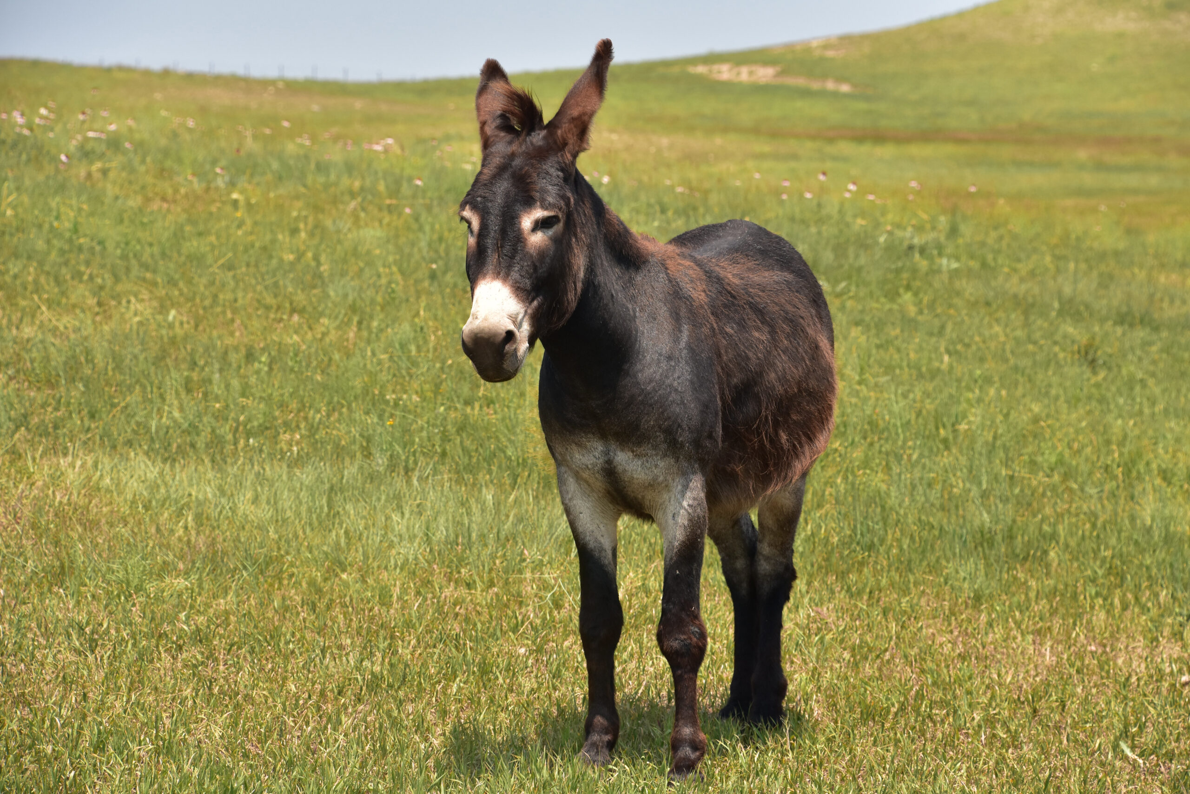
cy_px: 397
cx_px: 595
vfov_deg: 8.7
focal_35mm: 158
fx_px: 5206
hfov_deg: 13.0
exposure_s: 1/1000
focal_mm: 105
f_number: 9
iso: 500
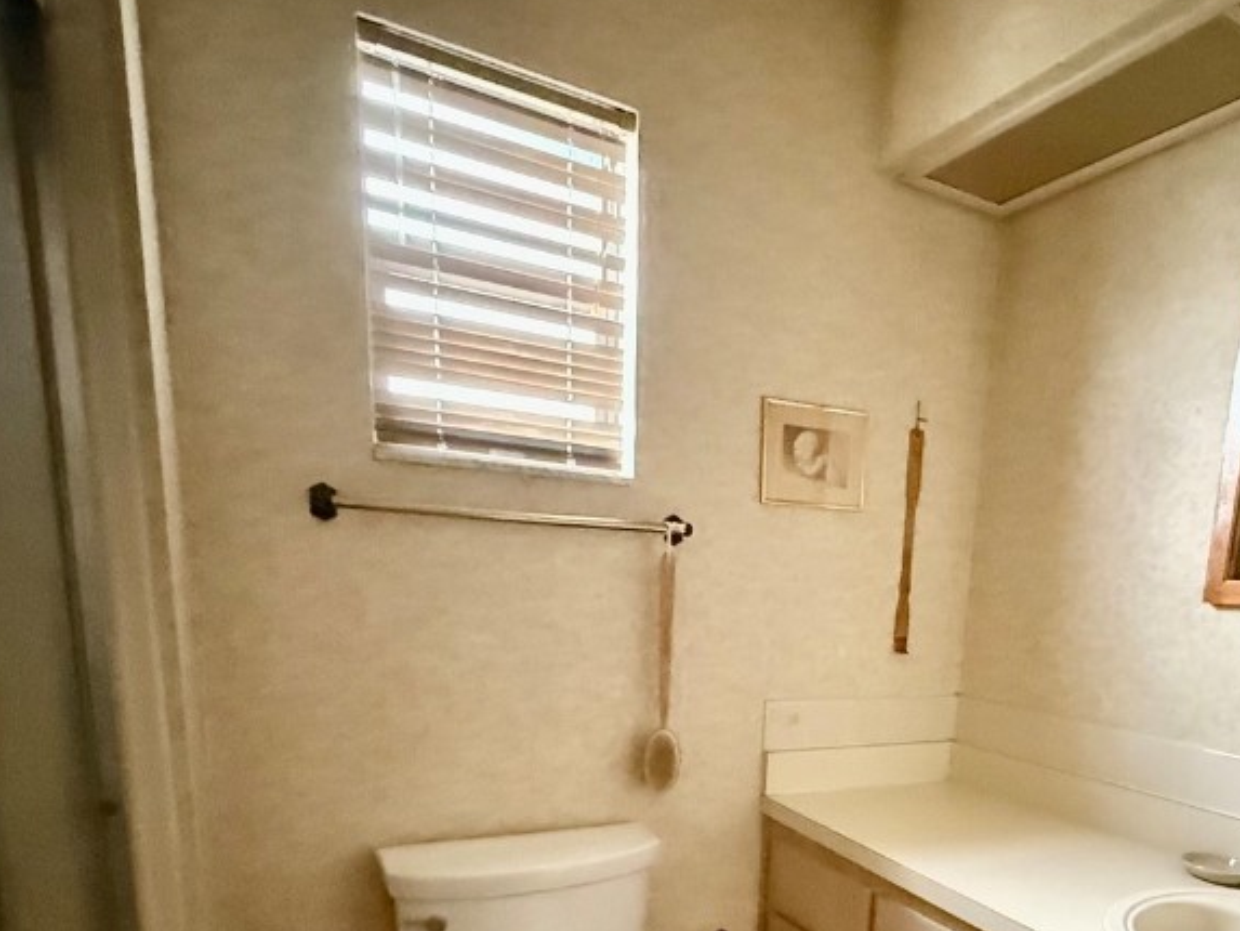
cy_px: 764
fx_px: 896
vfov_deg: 51.0
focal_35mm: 25
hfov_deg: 67.3
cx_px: 835
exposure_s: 1/42
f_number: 2.2
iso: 1600
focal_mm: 2.22
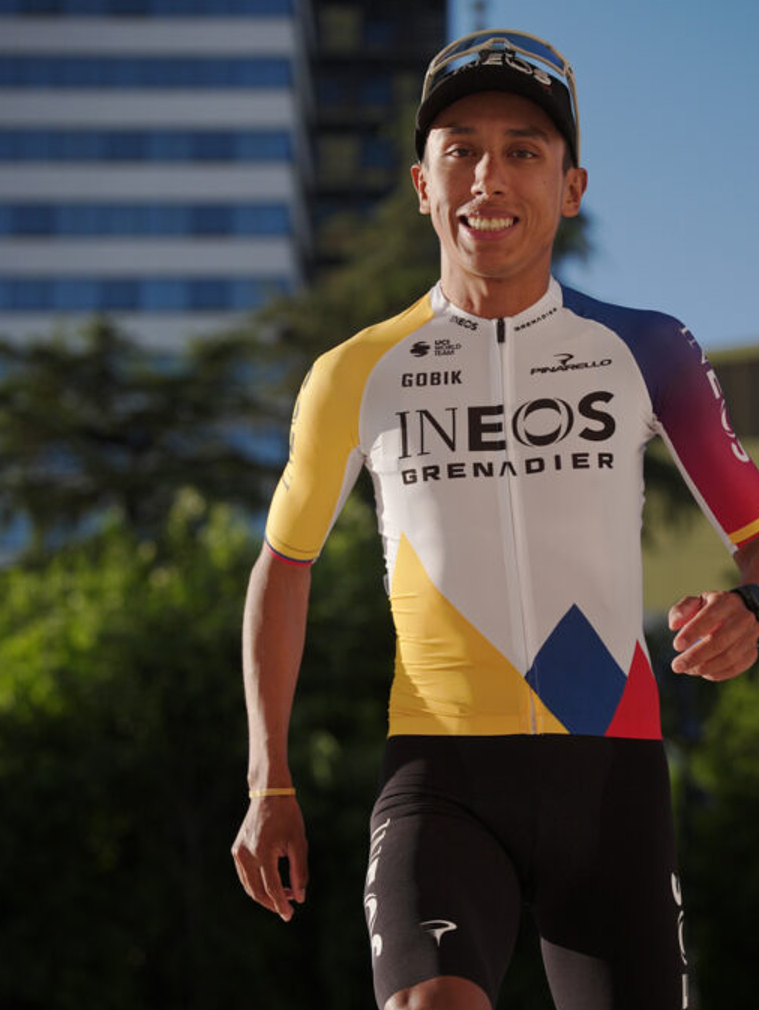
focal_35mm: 73
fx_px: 2133
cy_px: 501
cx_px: 530
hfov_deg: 20.1
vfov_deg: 26.7
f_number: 2.2
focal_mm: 50
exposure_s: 1/10000
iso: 320
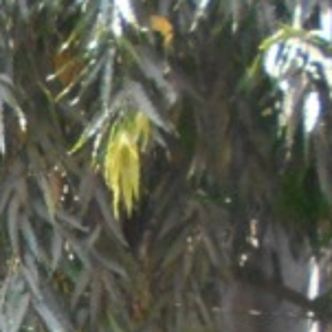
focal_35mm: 156
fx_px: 1693
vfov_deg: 10.3
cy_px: 679
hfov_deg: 9.7
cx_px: -517
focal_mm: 4.6
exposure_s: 1/250
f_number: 3.2
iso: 320
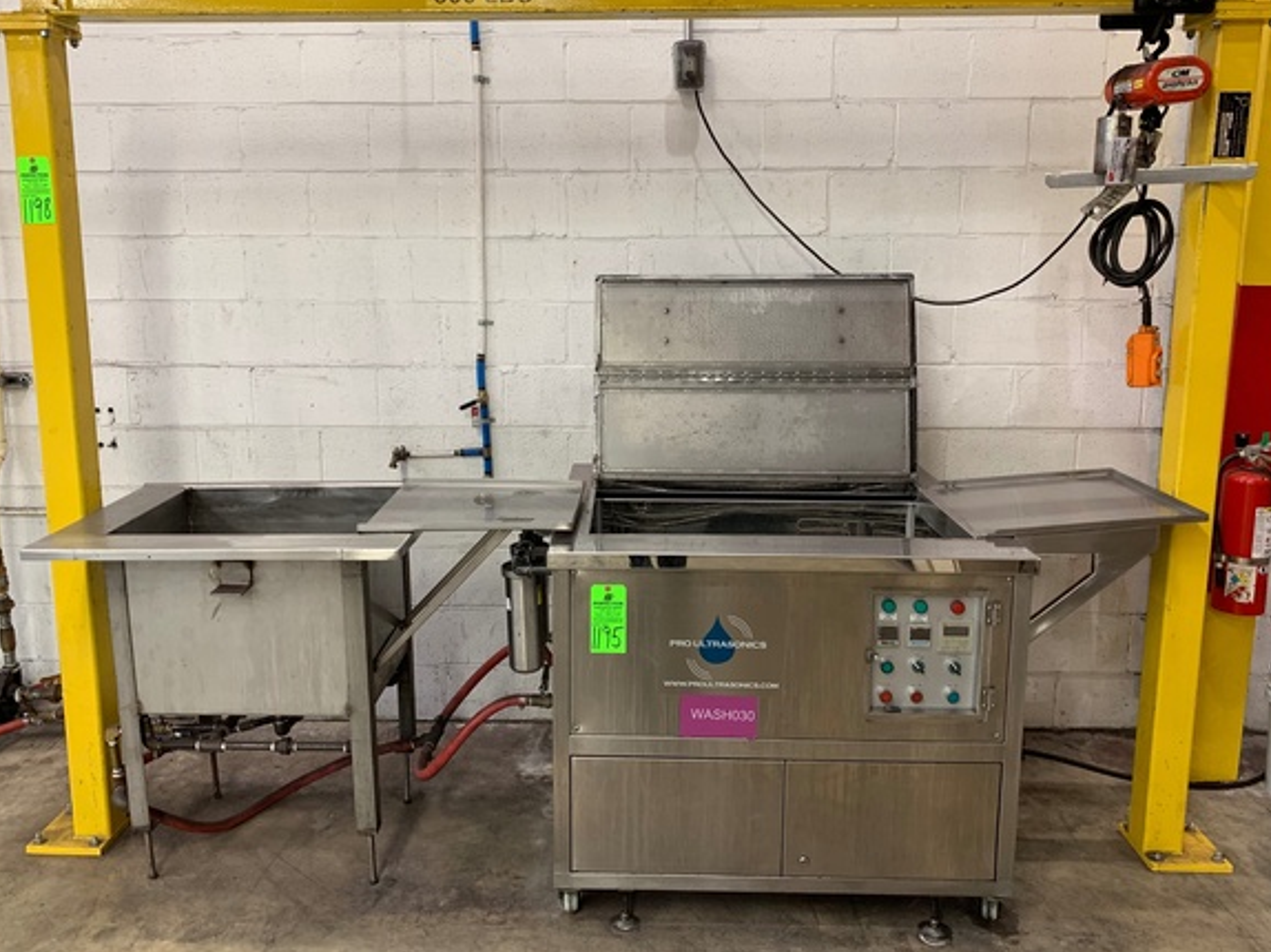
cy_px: 427
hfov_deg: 61.7
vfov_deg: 48.1
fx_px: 1064
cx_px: 618
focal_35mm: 29
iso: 100
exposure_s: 1/60
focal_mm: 4.25
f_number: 1.8
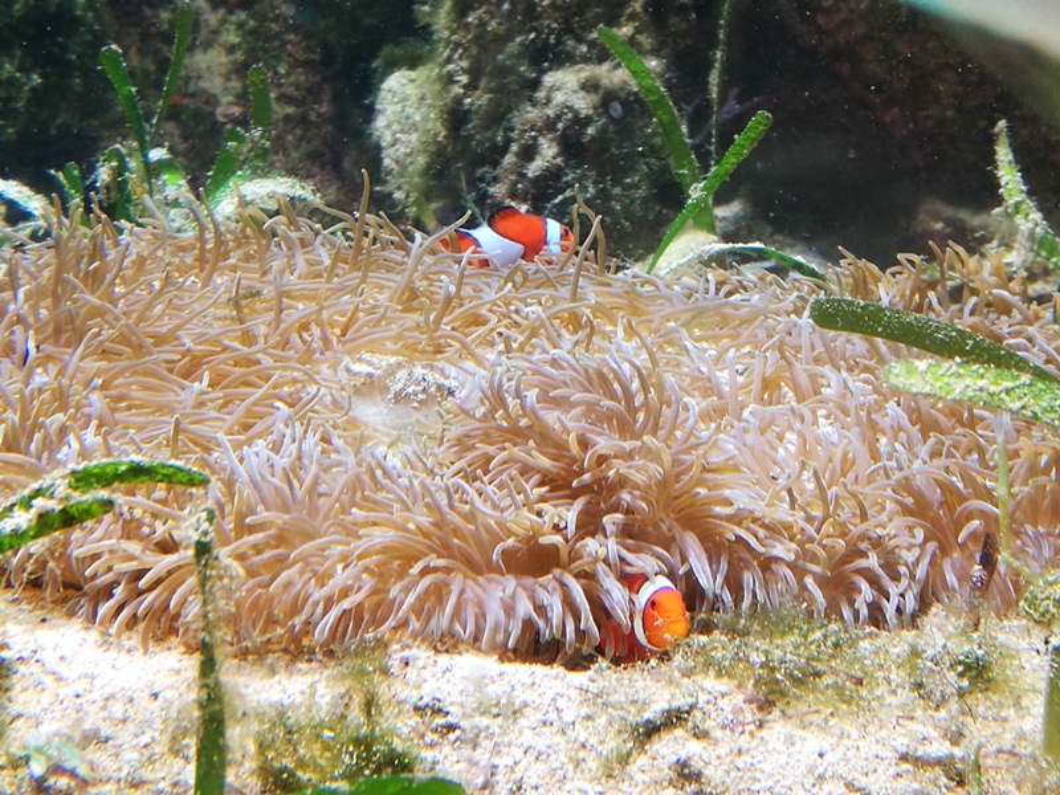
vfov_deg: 20.4
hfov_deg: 27.0
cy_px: 398
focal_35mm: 72
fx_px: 2205
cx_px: 530
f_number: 2.2
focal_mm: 4.5
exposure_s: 1/60
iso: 125
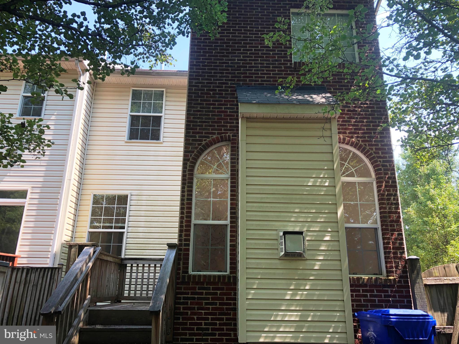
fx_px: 371
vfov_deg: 49.7
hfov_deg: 63.4
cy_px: 172
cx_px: 230
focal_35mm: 28
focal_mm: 3.99
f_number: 1.8
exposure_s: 1/193
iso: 20
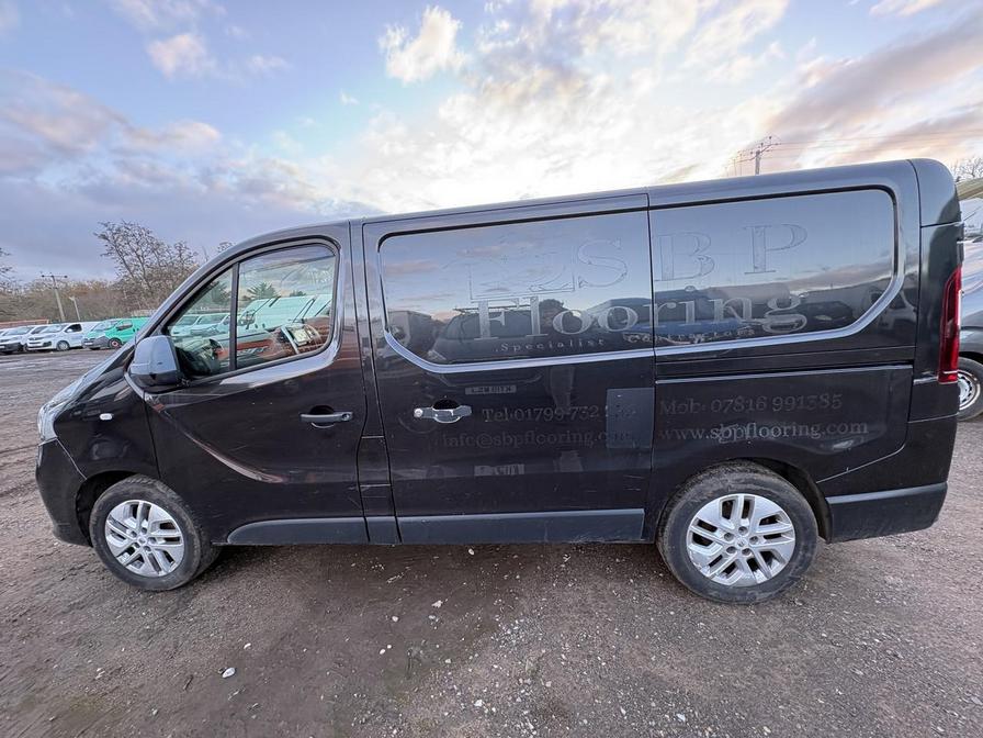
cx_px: 492
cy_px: 369
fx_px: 398
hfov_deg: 102.1
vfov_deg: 85.7
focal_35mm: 14
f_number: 2.2
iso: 160
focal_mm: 2.22
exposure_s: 1/99
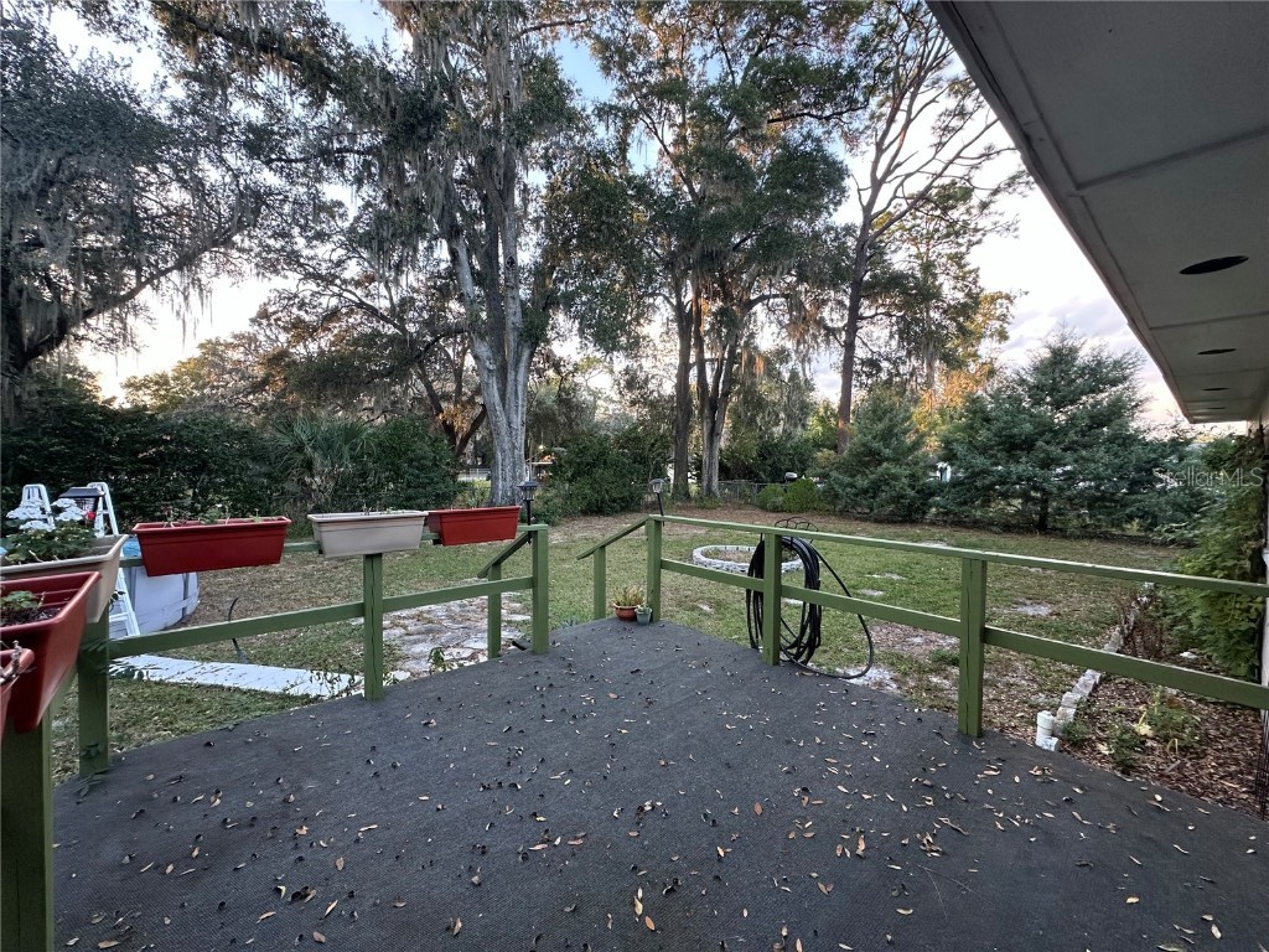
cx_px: 634
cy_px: 476
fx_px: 513
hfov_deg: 102.1
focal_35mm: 14
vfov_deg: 85.7
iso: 160
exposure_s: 1/99
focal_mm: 2.22
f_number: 2.2
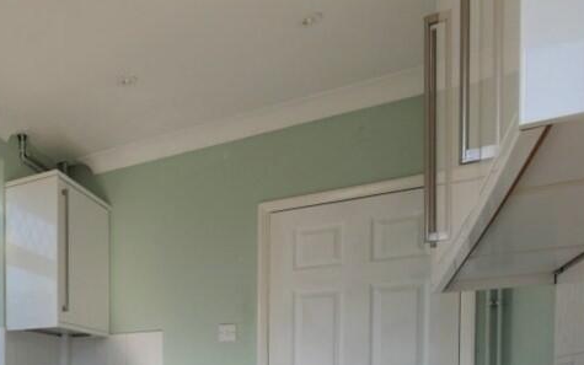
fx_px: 509
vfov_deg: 34.1
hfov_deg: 49.4
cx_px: 7
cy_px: 402
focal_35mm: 32
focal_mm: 7
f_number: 5.6
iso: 200
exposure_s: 1/200
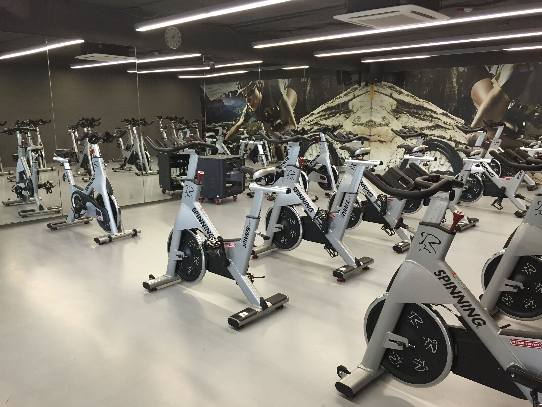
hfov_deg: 61.7
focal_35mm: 29
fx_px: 454
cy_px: 204
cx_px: 271
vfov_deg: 48.2
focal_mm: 4.15
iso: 100
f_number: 2.2
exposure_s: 1/30
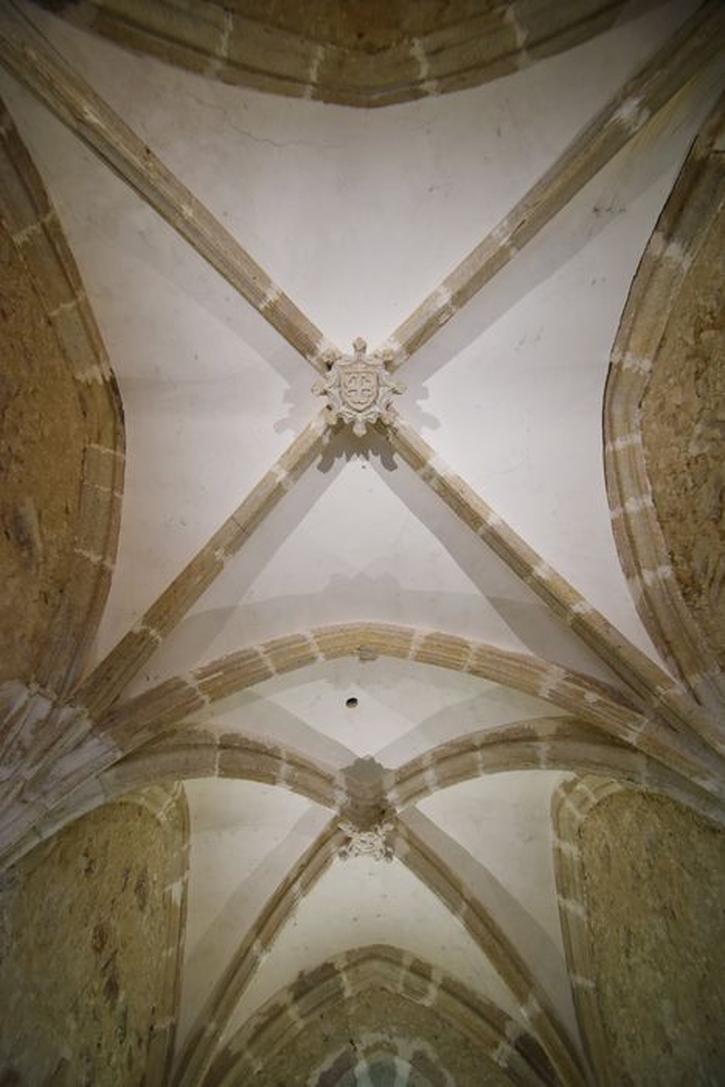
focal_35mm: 15
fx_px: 453
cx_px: 362
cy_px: 544
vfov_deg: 100.4
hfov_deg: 77.4
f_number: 4
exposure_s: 1/60
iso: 800
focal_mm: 10
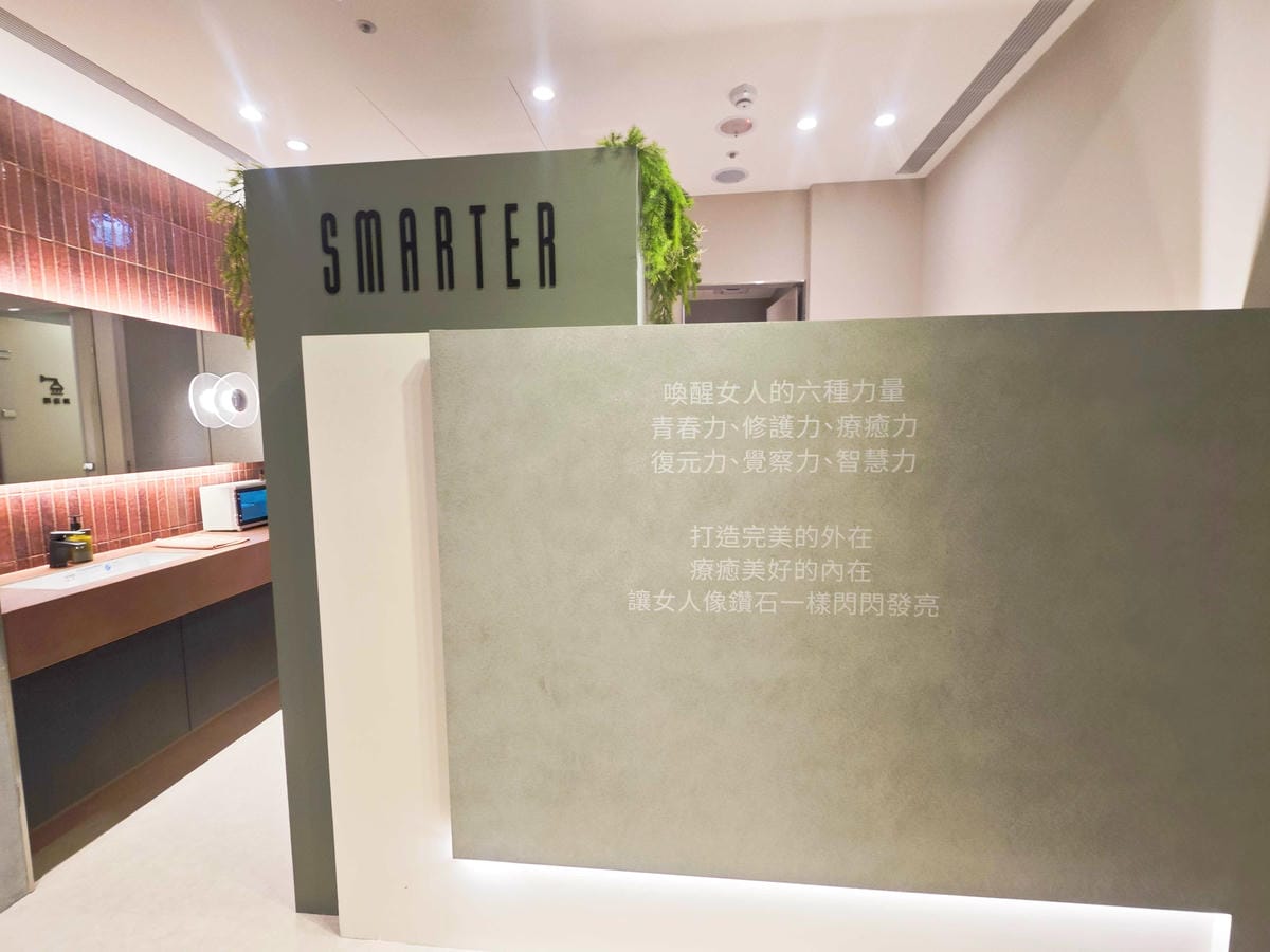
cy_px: 476
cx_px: 635
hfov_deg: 102.1
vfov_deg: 85.7
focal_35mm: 14
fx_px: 514
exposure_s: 1/40
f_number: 1.8
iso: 64
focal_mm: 2.03
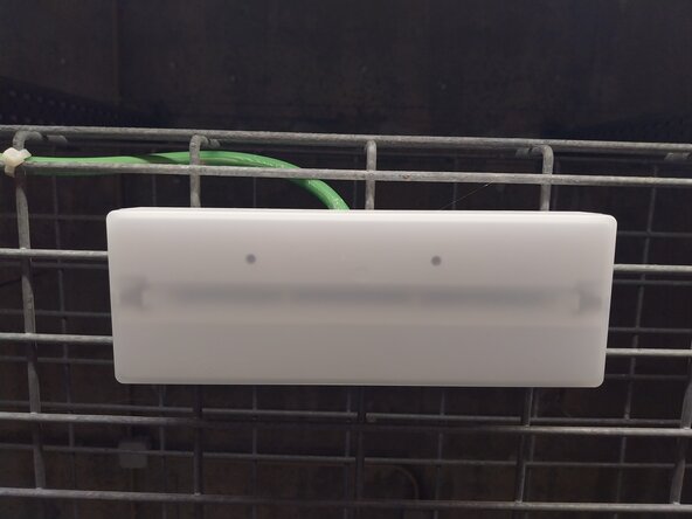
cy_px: 260
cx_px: 346
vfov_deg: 53.1
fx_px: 520
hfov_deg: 67.3
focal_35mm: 26
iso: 200
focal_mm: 4
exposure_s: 1/50
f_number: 1.8
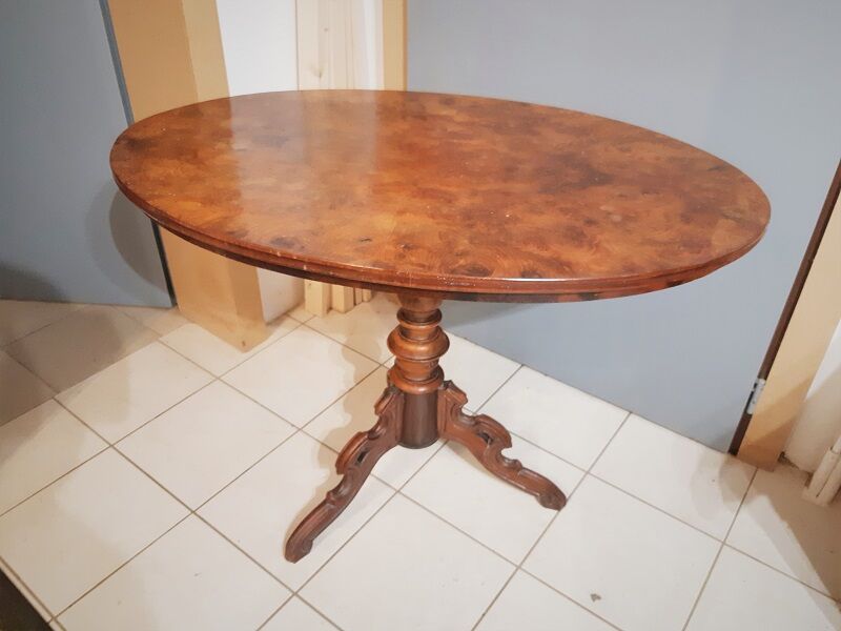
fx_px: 632
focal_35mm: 26
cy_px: 316
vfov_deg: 53.1
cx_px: 420
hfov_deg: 67.3
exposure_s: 1/25
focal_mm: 3.93
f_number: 1.7
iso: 250
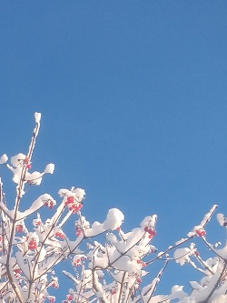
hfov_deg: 27.7
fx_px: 419
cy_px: 332
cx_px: -21
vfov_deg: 34.4
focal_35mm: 48
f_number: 2
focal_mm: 3.54
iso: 113
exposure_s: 1/447
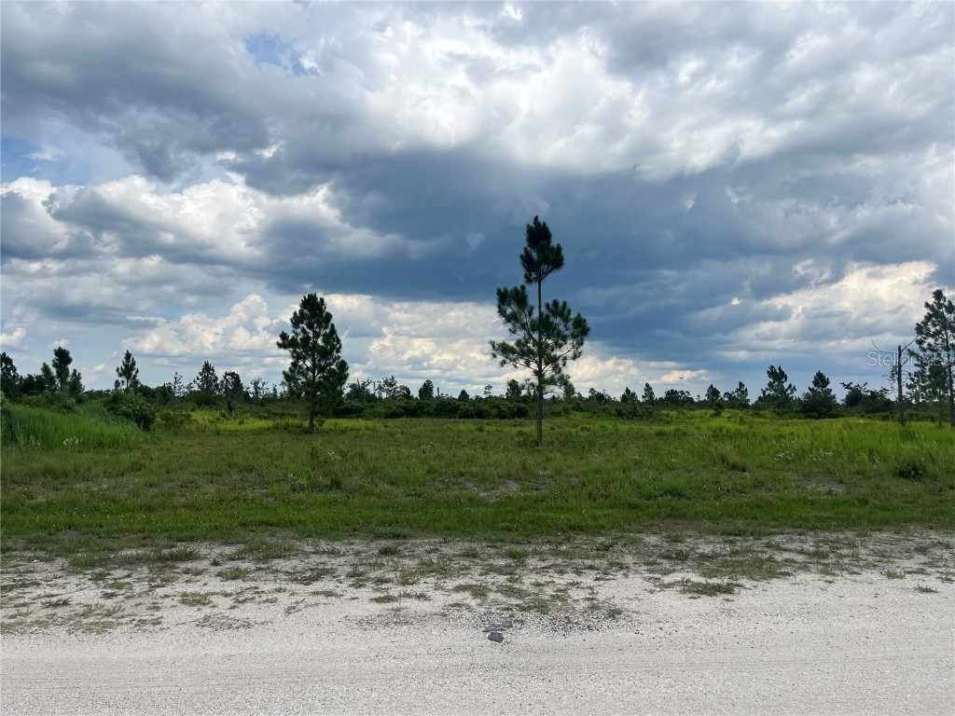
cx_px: 478
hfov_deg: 67.3
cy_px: 358
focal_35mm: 26
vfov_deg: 53.1
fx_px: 717
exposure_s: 1/5076
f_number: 1.6
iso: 50
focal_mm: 5.1
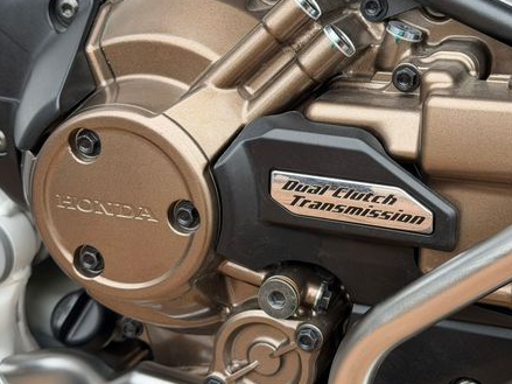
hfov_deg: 27.7
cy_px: 174
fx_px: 1035
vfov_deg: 21.0
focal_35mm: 70
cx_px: 329
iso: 80
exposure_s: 1/400
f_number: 1.78
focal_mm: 6.76
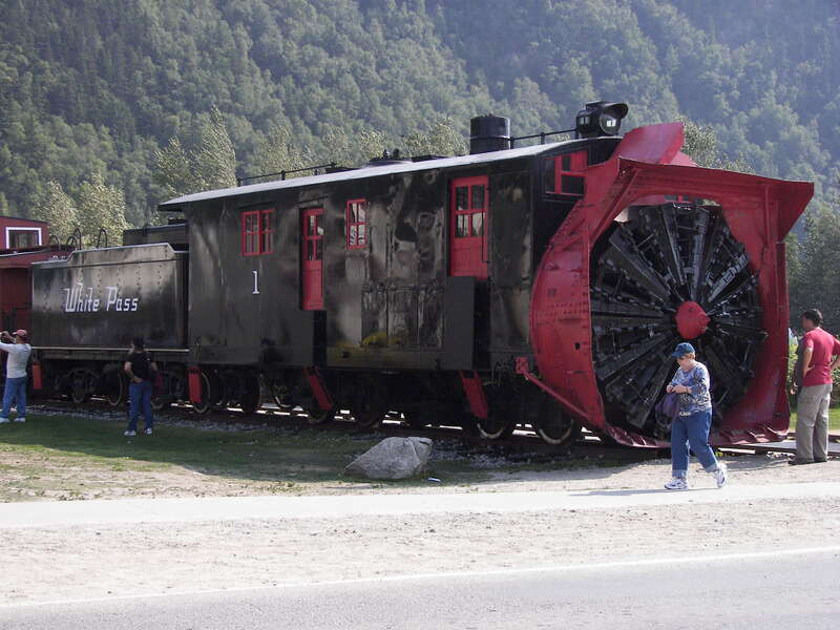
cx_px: 420
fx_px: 1820
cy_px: 315
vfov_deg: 19.6
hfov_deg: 26.0
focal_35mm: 75
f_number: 2.8
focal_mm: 12.4
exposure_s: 1/1000
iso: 125
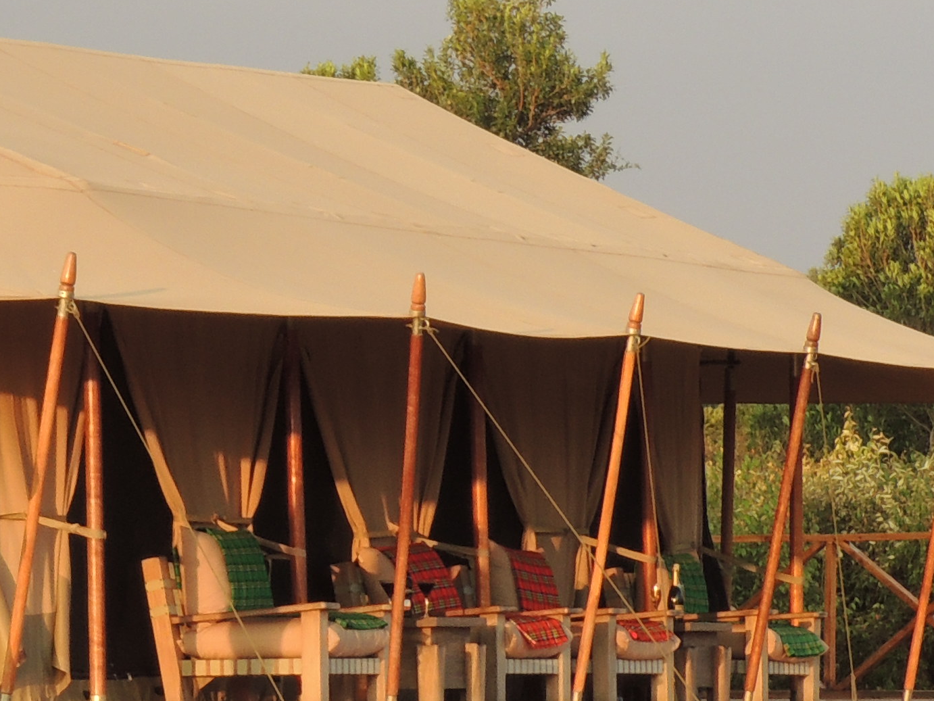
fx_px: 6747
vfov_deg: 5.9
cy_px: 336
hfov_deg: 7.9
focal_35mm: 250
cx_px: -93
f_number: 3.9
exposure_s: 1/125
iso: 100
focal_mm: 13.3
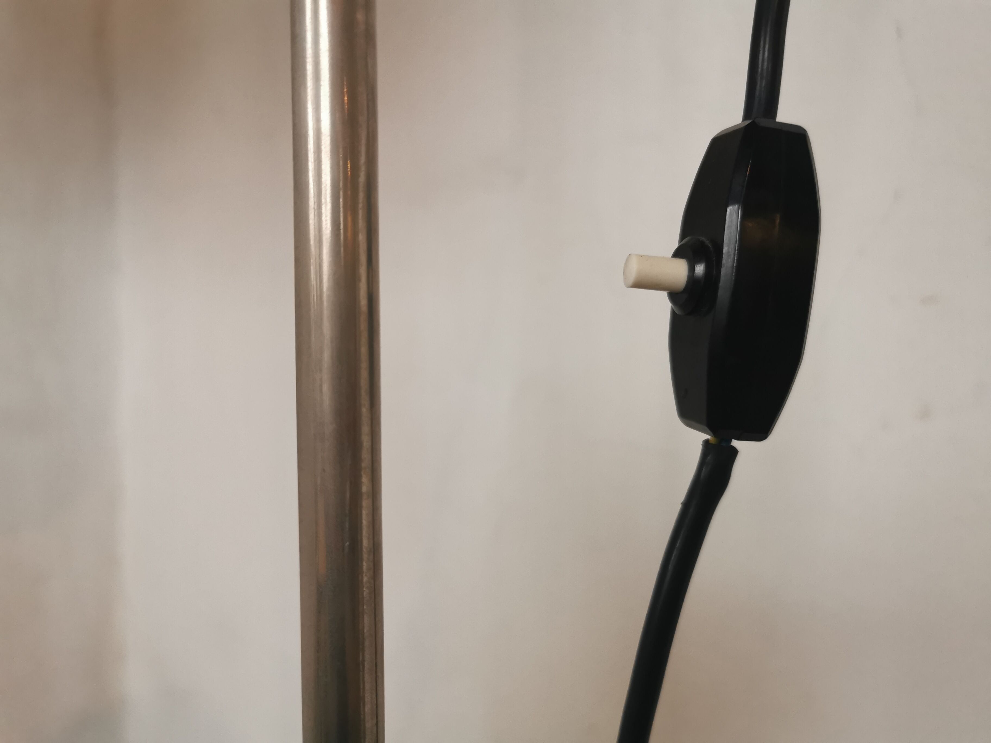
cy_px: 372
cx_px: 496
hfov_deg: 65.3
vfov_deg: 51.4
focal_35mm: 27
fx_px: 773
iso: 250
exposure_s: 1/50
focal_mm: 5.56
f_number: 1.6
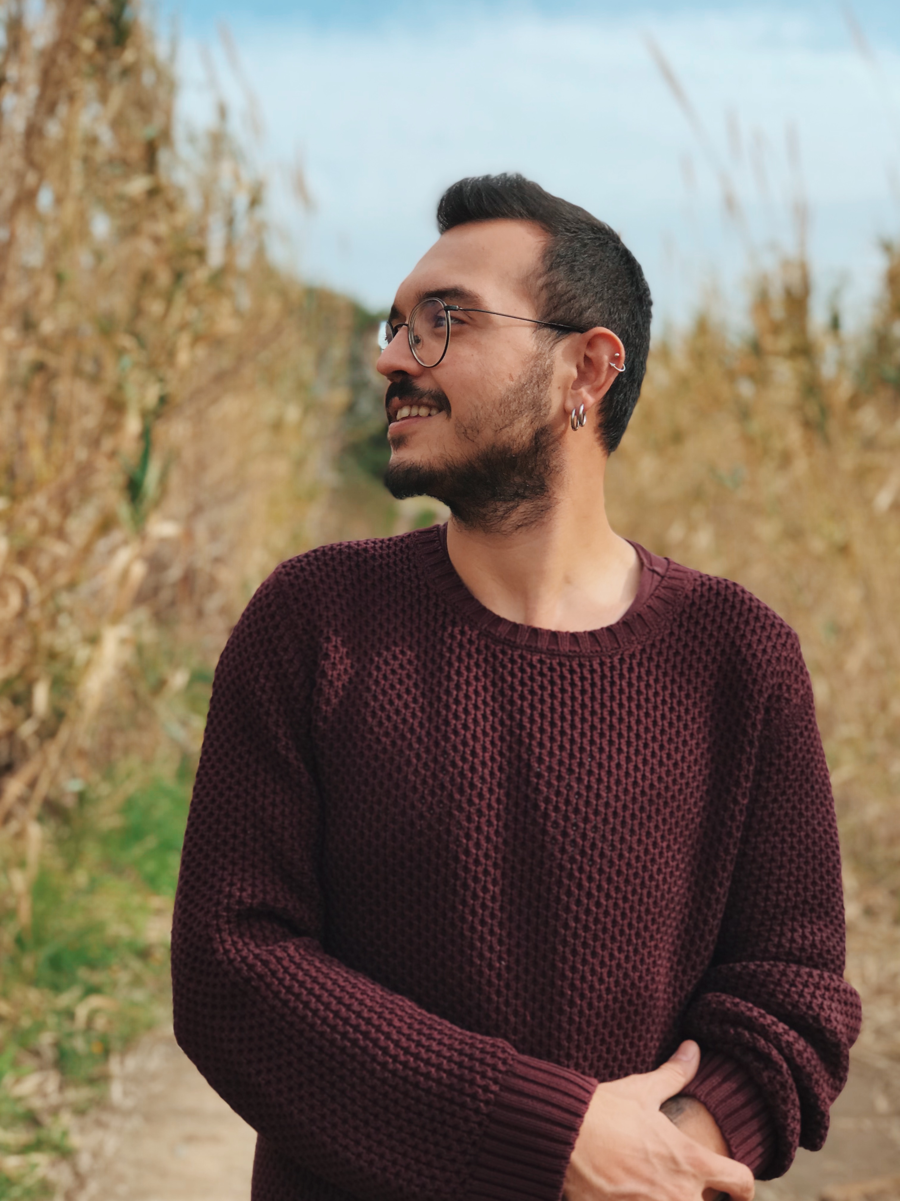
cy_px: 600
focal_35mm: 57
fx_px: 1976
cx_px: 450
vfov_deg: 33.8
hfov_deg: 25.7
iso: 20
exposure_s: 1/424
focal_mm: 6.6
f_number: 2.8
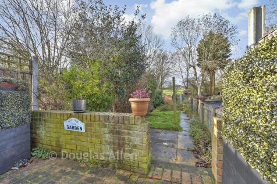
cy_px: 92
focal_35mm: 15
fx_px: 115
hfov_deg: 100.4
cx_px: 138
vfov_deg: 77.3
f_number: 8
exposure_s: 1/30
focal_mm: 10
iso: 160
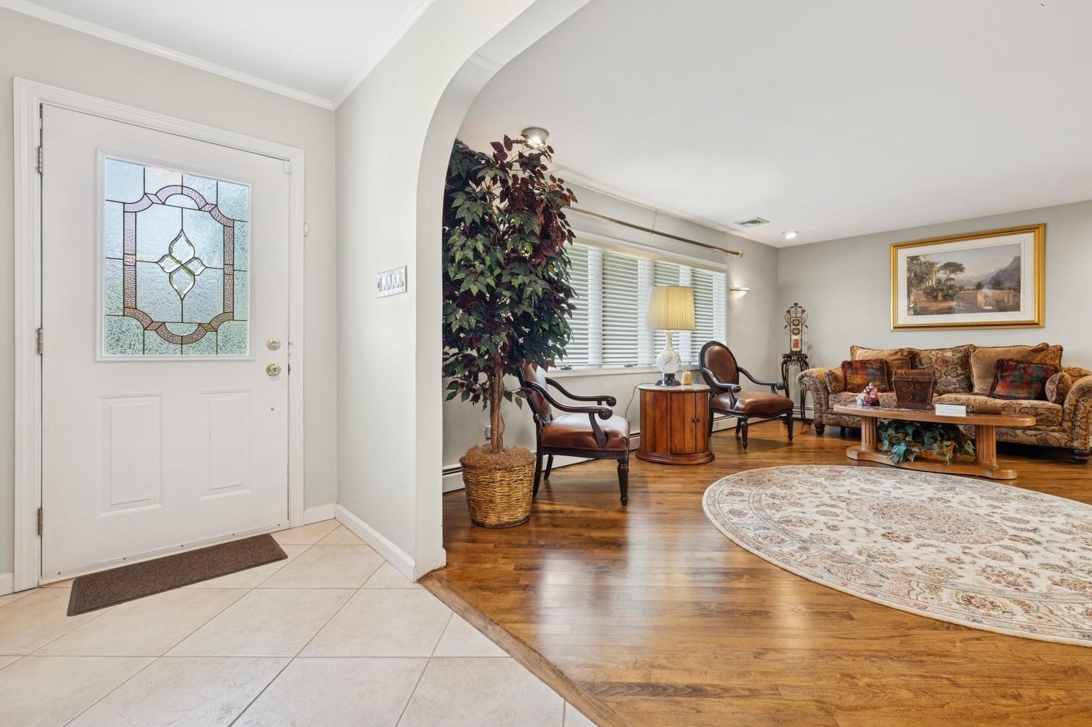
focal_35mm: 16
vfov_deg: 73.7
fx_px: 485
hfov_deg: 96.6
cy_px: 351
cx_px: 580
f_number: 11
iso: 100
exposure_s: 1/1.67
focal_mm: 15
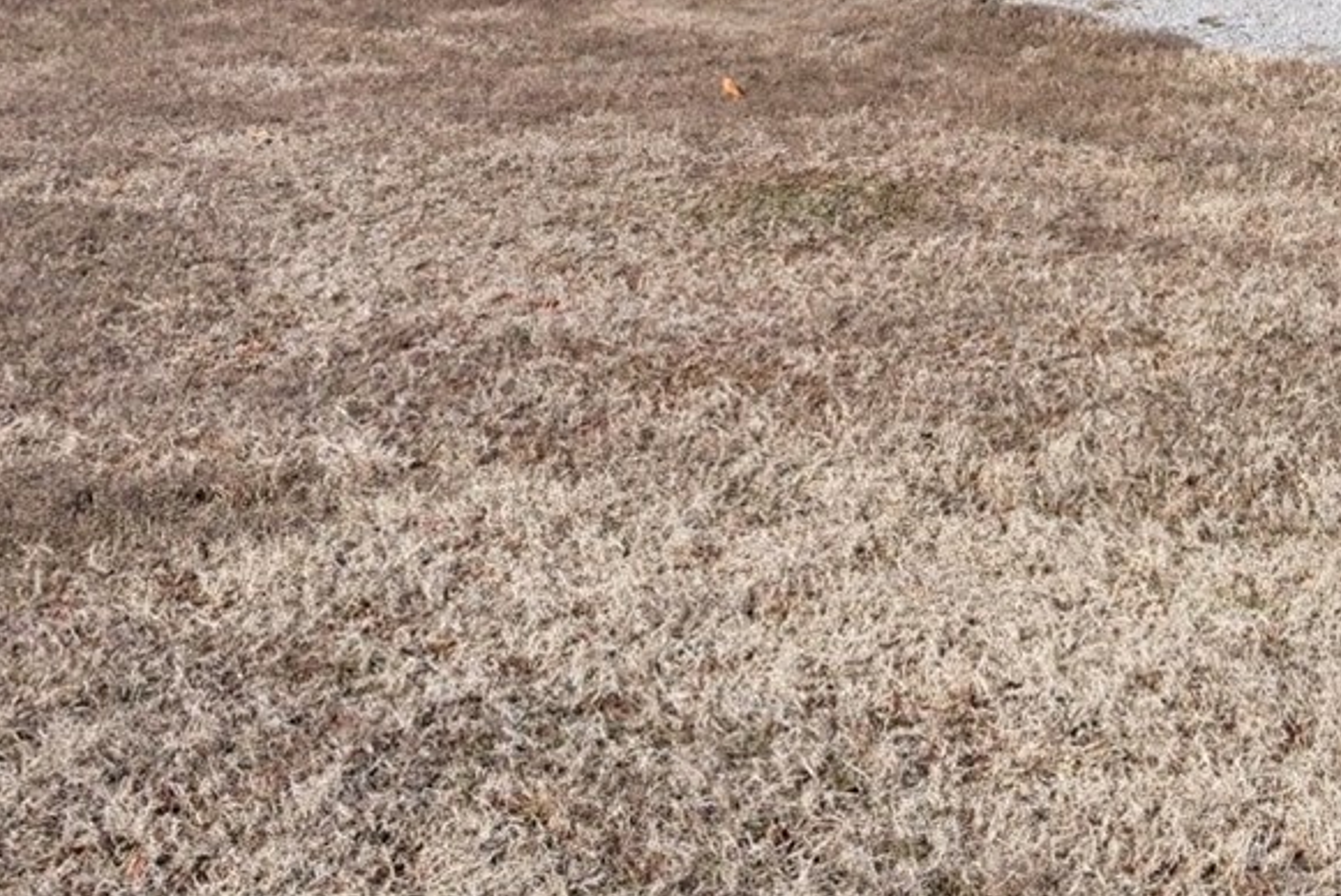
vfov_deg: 17.8
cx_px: 1476
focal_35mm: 70
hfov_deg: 26.5
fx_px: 2609
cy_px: -373
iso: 200
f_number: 7.1
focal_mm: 20
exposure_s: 1/1600
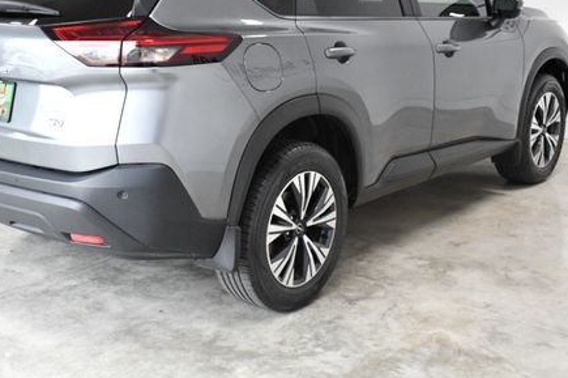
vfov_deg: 25.3
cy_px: 116
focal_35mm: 53
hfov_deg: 37.4
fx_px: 835
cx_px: 232
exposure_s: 1/250
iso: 2500
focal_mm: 24
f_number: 8
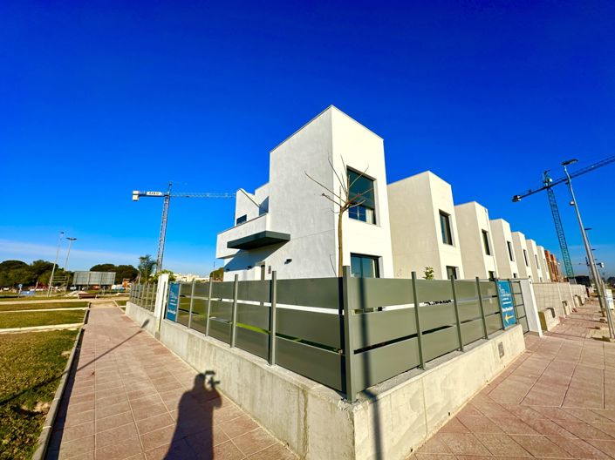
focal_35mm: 14
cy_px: 230
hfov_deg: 102.1
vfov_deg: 85.6
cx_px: 308
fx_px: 249
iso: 50
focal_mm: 2.22
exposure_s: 1/5051
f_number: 2.2
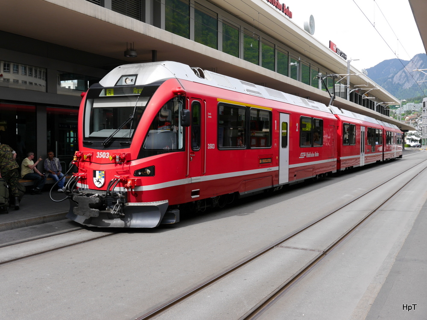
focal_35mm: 38
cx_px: 214
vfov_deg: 37.7
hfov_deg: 49.0
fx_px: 469
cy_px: 160
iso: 160
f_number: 6.3
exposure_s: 1/200
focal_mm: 19
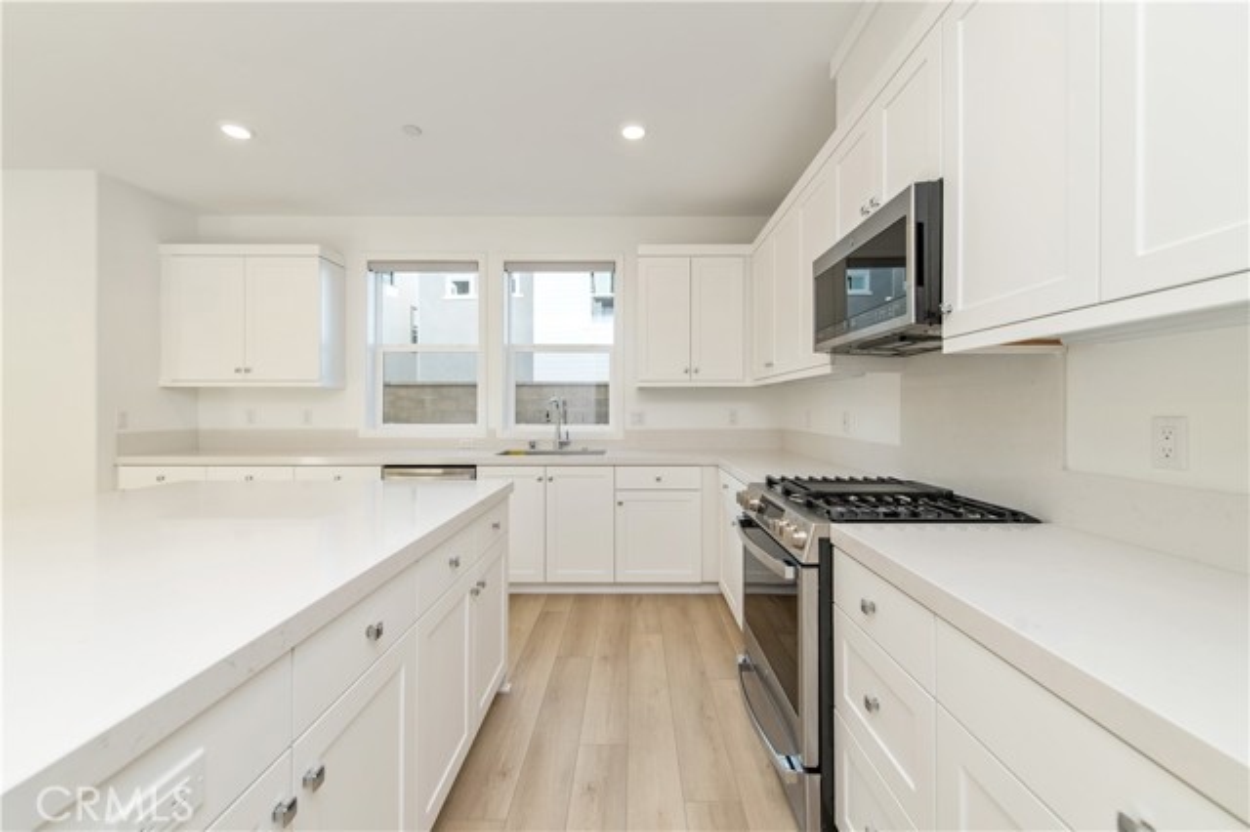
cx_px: 625
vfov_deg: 81.1
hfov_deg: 104.3
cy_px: 416
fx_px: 486
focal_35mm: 14
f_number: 5
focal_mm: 14
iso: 200
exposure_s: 1/100
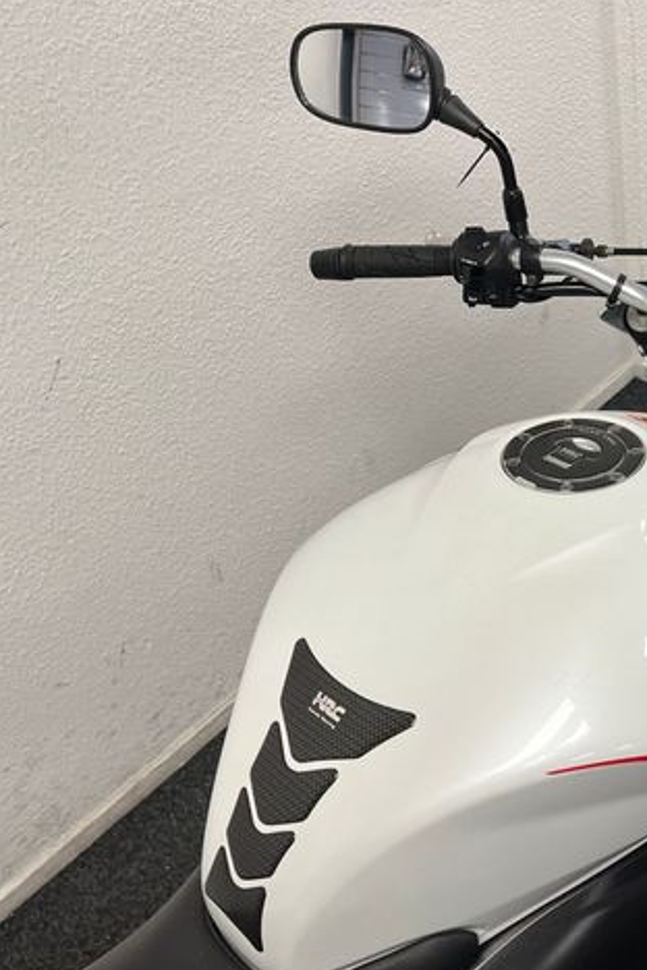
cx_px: 608
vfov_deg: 51.9
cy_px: 487
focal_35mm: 37
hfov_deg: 33.6
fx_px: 997
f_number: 1.6
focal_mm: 5.1
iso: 100
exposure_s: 1/100
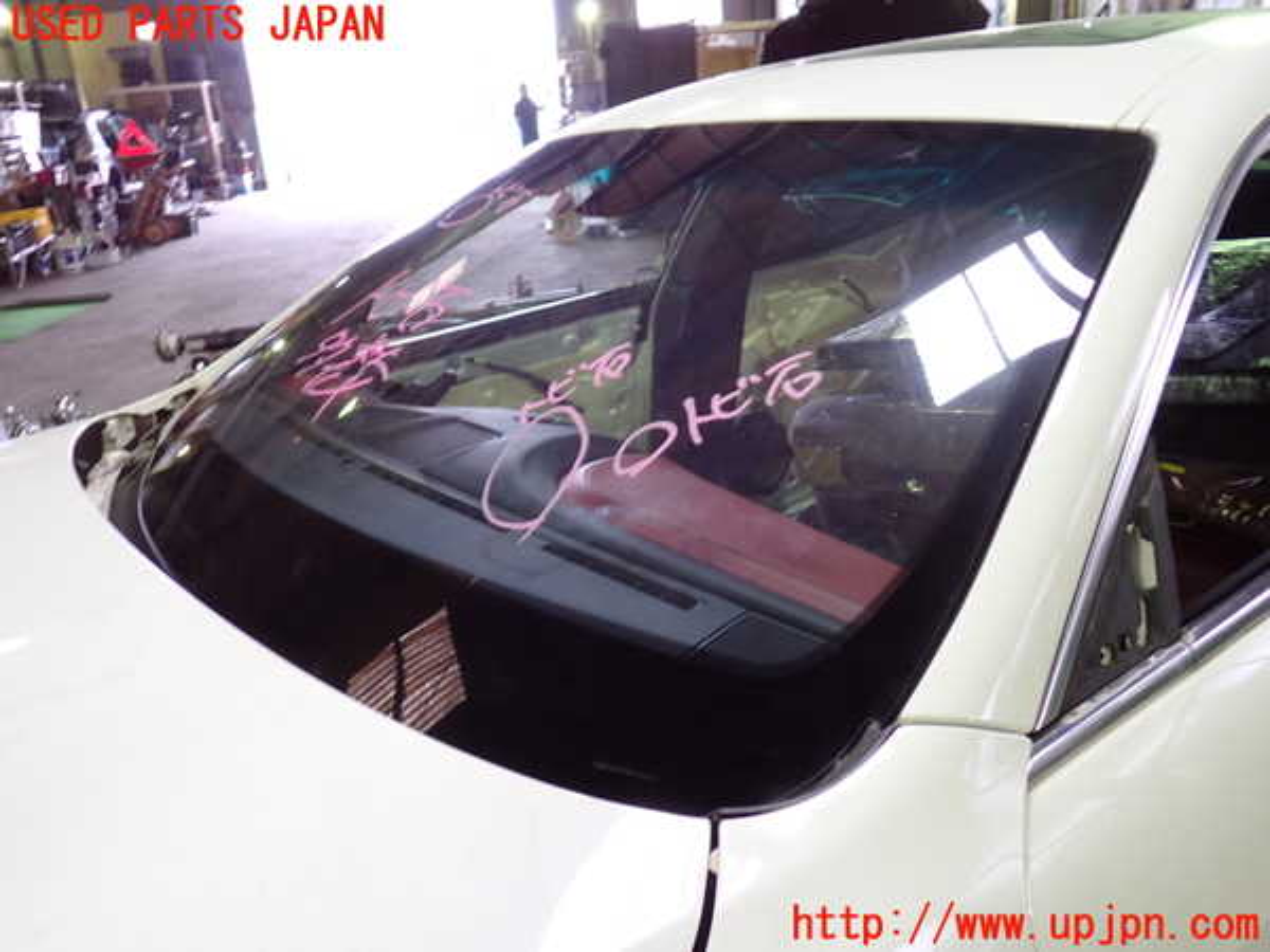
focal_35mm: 30
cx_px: 635
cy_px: 476
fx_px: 1101
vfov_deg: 46.8
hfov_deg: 60.0
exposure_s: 1/30
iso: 200
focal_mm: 5.4
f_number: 2.3
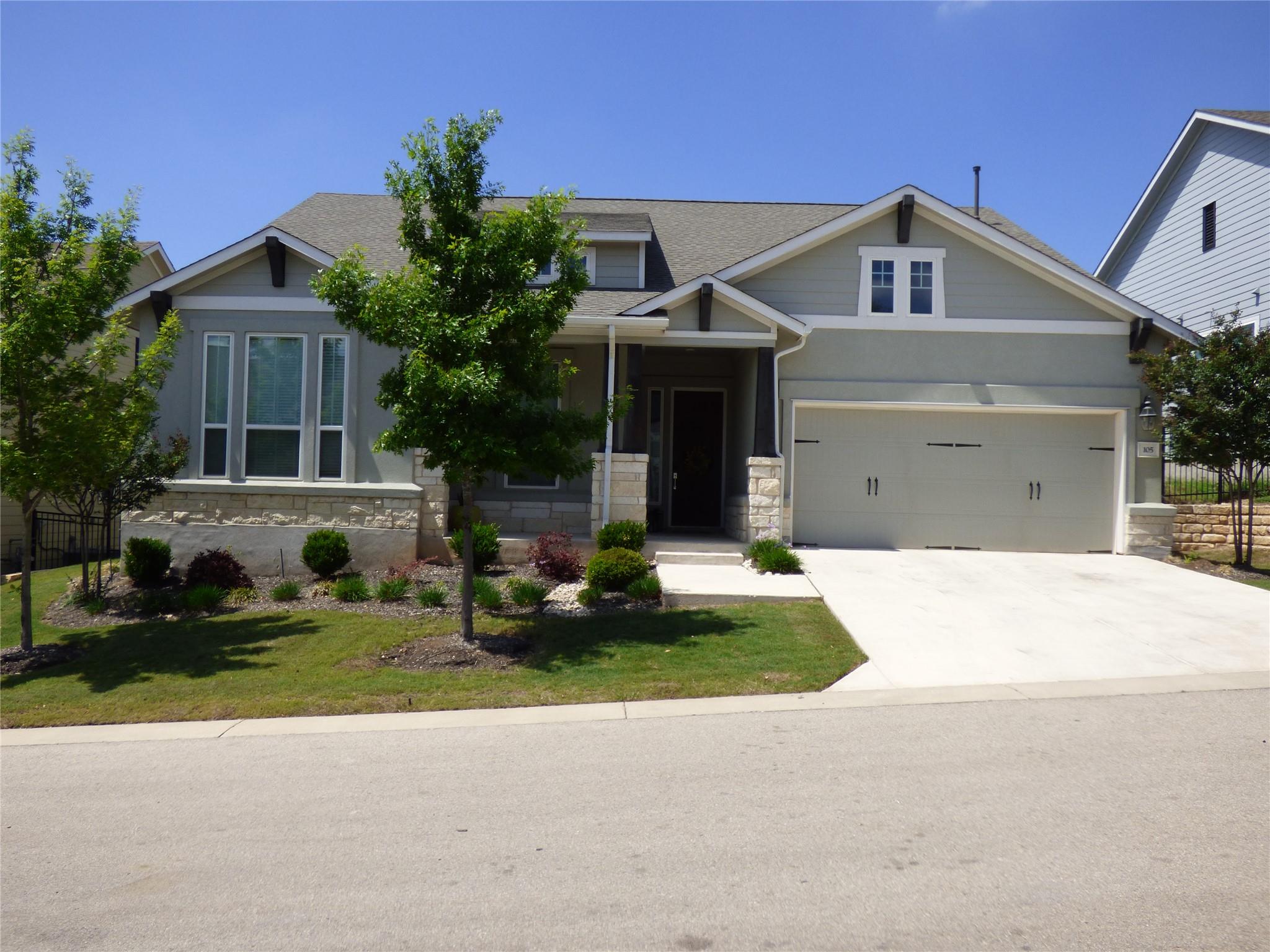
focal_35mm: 29
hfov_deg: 61.7
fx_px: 1064
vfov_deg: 48.2
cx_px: 635
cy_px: 476
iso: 100
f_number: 3.2
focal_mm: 5.04
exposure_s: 1/1300
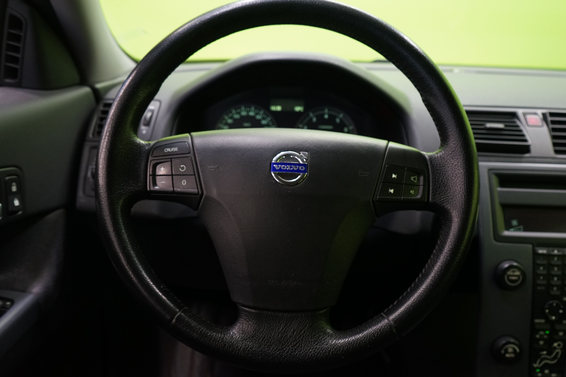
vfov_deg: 43.6
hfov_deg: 61.9
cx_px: 283
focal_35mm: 30
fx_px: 472
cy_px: 188
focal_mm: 30
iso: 2000
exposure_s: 1/25
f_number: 5.6
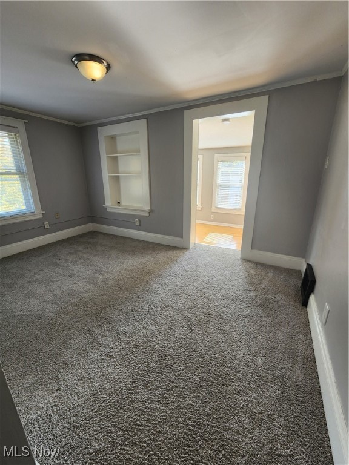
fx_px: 175
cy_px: 232
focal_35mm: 13
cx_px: 174
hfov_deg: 89.9
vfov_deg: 106.2
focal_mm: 2.2
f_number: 2.2
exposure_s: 1/50
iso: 80
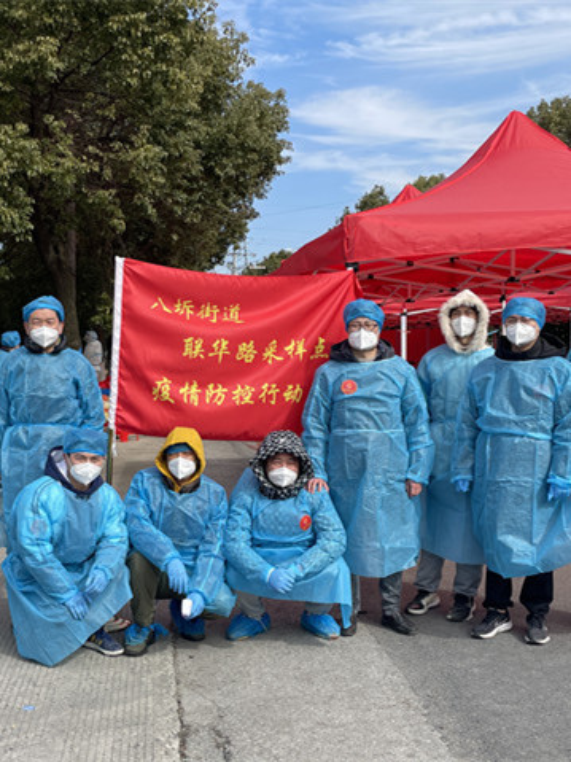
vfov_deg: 67.3
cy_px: 381
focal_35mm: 26
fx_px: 572
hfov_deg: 53.0
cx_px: 286
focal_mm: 4.2
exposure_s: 1/2618
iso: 32
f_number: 1.6
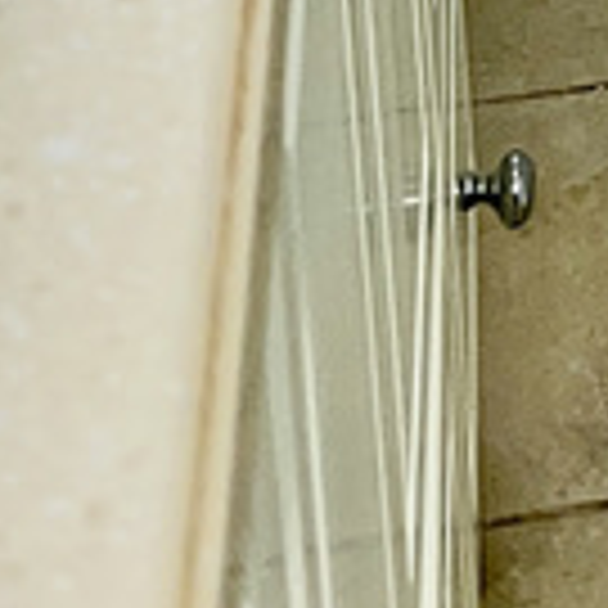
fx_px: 3458
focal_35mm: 174
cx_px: 1063
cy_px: -1428
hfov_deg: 9.6
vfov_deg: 8.1
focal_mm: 5.7
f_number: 1.5
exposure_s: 1/222
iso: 32
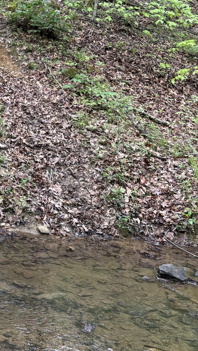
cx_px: -135
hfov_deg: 16.8
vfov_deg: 33.5
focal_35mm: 62
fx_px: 579
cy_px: 110
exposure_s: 1/121
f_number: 1.6
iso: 50
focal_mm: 5.96
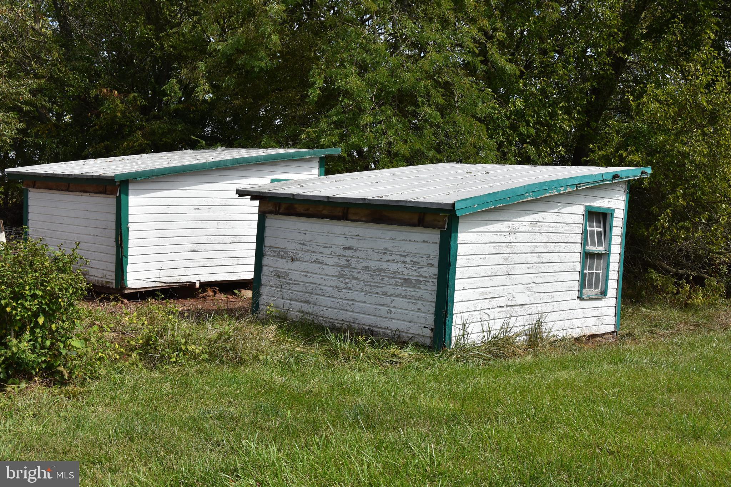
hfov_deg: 47.9
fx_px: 822
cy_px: 244
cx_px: 366
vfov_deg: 33.0
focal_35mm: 40
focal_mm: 27
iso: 140
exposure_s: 1/500
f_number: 8
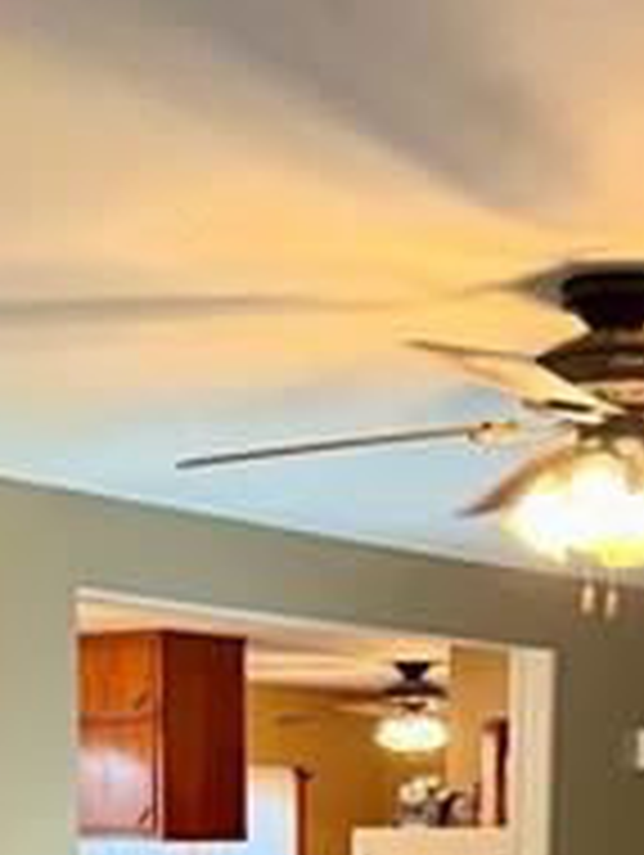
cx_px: 356
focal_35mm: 97
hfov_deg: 15.3
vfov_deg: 18.6
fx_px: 2401
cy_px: 1143
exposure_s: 1/60
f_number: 1.78
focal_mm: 6.76
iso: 640
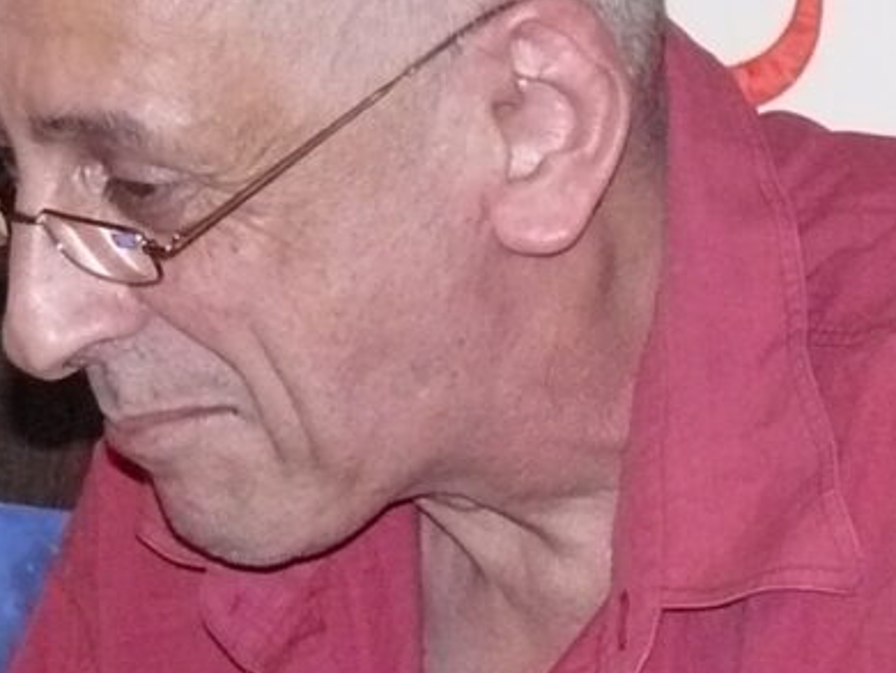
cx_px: 577
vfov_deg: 5.0
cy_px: 129
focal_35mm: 299
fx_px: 7744
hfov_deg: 6.6
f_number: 3.2
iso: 400
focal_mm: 12.6
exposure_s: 1/25
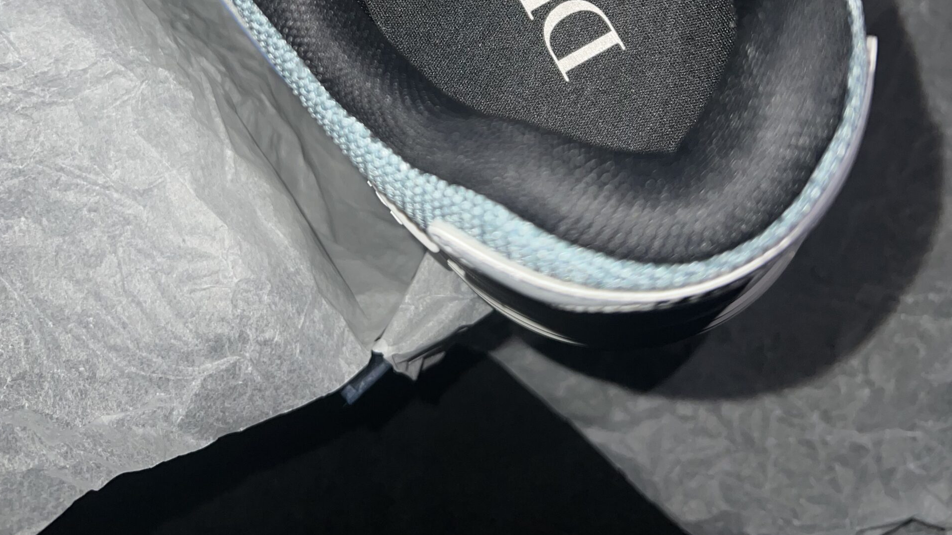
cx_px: 475
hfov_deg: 52.8
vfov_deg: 28.8
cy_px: -24
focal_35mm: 38
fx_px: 959
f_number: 1.5
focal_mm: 5.7
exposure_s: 1/28
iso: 50
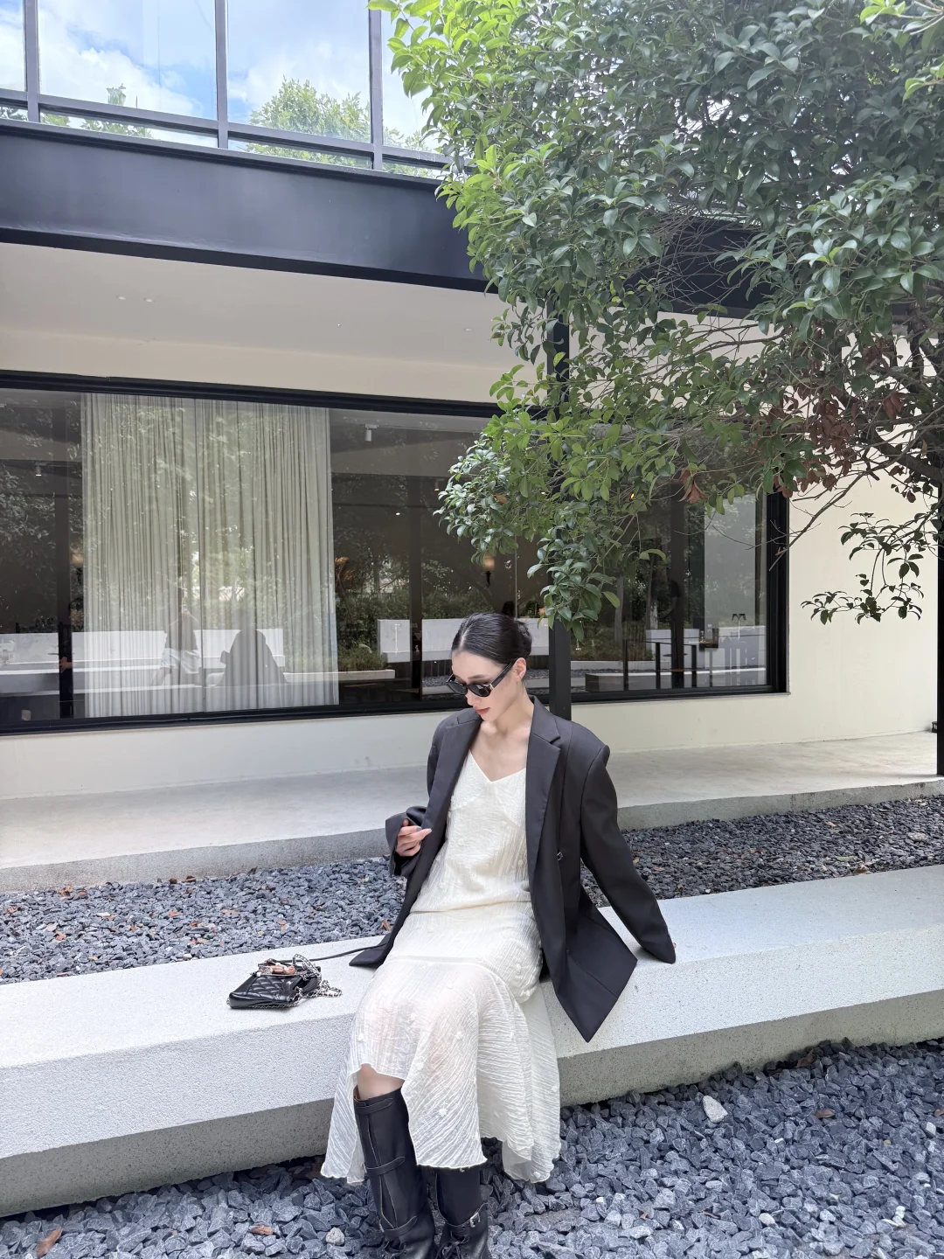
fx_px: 873
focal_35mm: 24
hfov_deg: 56.8
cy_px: 630
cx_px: 472
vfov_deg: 71.6
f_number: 1.78
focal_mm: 6.76
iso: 100
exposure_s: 1/336
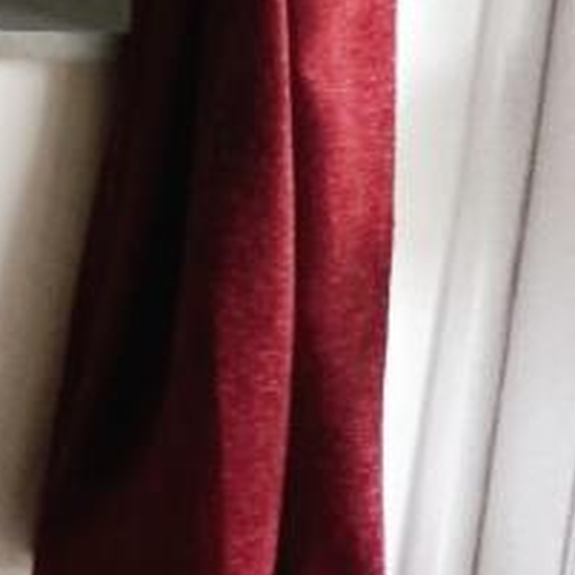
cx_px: -844
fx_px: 1184
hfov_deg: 14.7
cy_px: -332
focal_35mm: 63
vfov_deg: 21.8
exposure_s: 1/60
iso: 400
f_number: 2.2
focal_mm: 2.22
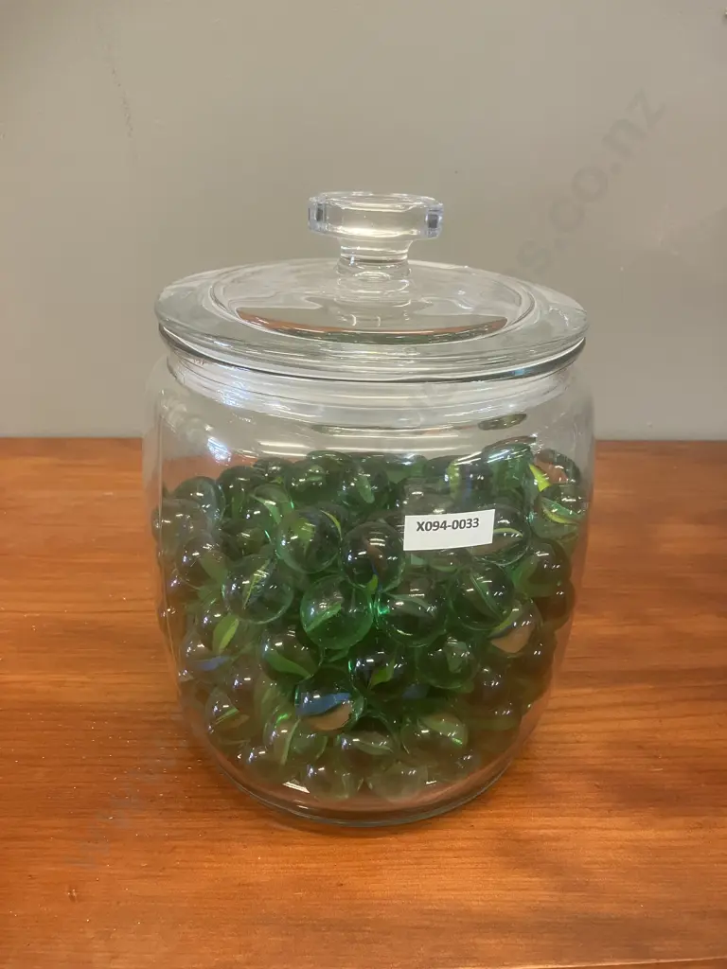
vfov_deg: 63.4
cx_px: 364
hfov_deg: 49.7
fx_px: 784
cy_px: 484
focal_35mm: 28
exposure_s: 1/50
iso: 250
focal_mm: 3.99
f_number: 1.8
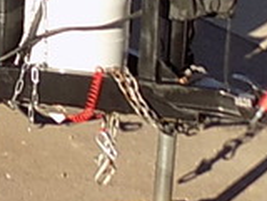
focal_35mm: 144
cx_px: -335
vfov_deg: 9.8
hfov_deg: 11.7
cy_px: -147
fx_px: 1111
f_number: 3.1
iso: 80
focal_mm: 4
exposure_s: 1/500
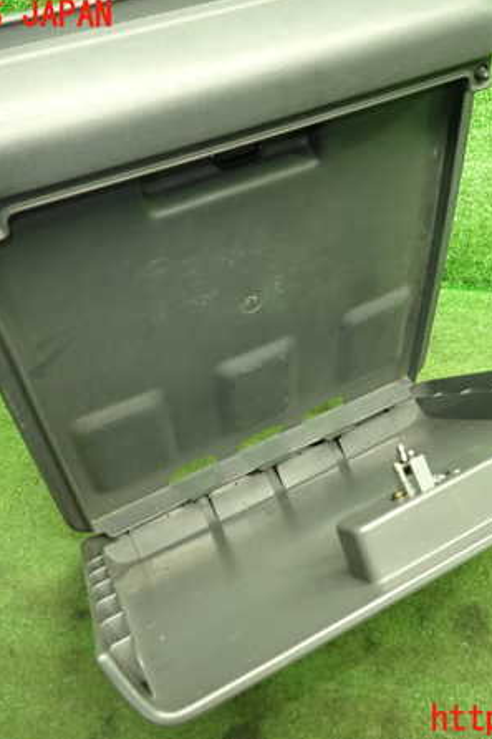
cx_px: 308
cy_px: 368
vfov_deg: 54.5
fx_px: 718
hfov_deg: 37.6
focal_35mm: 35
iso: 400
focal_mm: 4.5
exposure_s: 1/30
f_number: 2
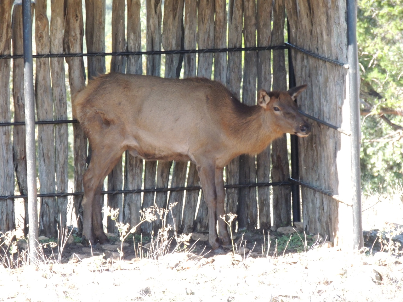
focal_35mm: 435
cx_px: 202
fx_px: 5064
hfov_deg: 4.6
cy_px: 151
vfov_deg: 3.4
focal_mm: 77.5
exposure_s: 1/320
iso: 800
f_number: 4.9
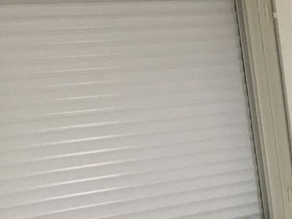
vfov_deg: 11.5
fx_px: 1047
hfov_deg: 14.1
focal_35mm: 124
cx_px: 526
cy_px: 330
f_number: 2.2
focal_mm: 4.15
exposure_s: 1/33
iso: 40
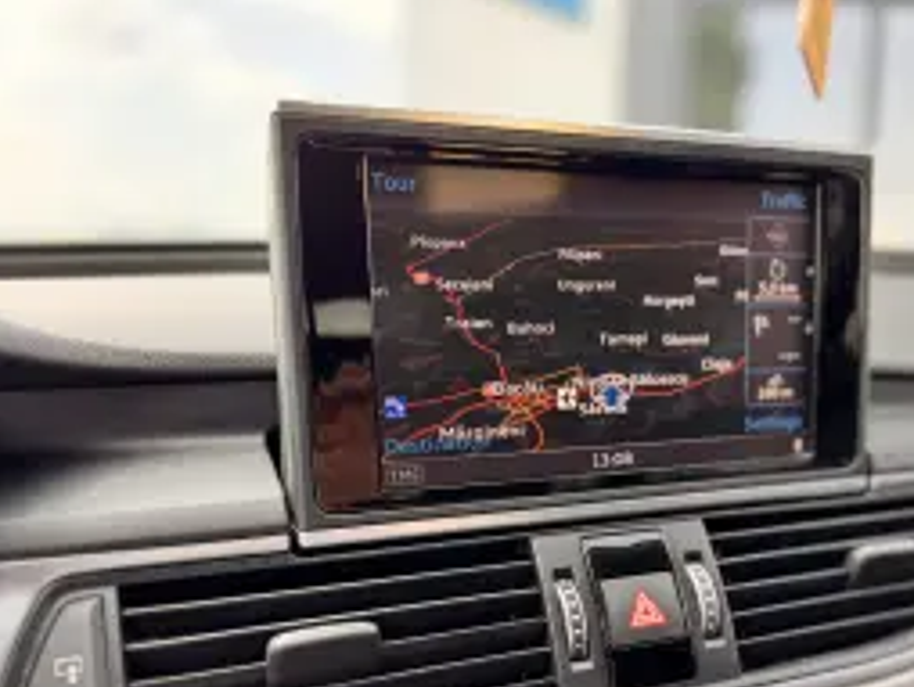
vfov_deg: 41.1
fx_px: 899
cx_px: 543
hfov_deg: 53.6
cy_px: 478
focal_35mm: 34
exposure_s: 1/255
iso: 64
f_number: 1.78
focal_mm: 6.76
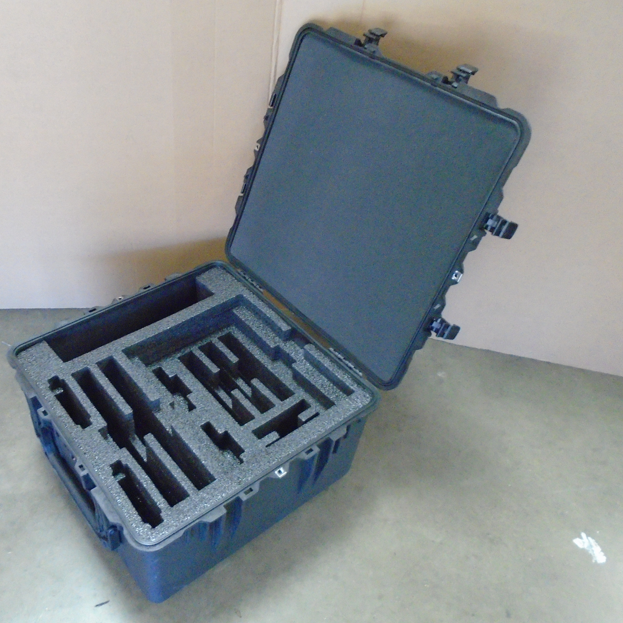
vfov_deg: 52.5
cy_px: 312
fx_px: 631
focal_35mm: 31
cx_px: 238
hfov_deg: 52.0
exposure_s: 1/40
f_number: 3.2
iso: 800
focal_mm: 4.6
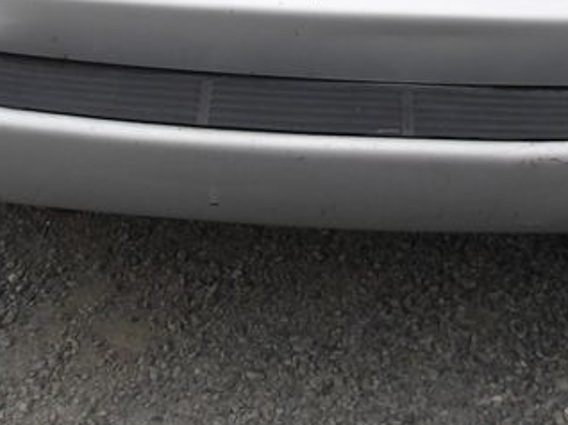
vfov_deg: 15.5
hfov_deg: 22.5
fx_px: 1426
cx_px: 350
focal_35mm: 87
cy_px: -236
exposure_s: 1/157
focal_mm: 4.9
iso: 100
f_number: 3
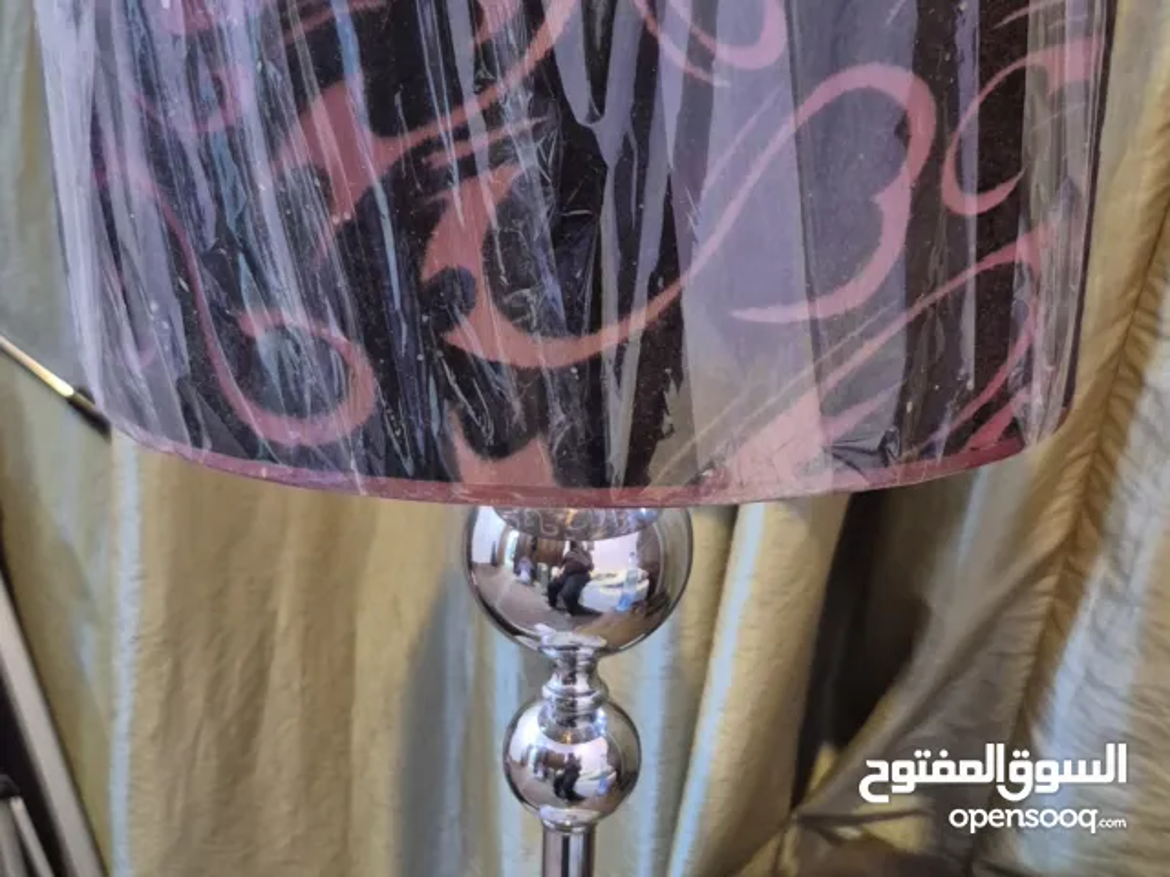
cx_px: 585
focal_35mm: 23
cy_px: 438
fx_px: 777
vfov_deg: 58.9
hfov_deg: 73.9
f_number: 1.8
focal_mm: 5.4
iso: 1600
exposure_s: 1/50
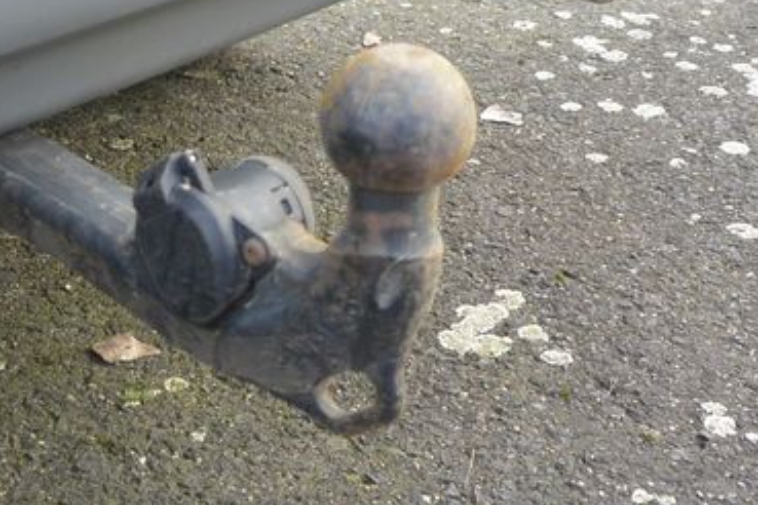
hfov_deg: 26.5
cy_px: 149
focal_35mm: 75
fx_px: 1579
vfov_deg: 18.1
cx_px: 150
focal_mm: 10
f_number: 3.5
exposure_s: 1/100
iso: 400
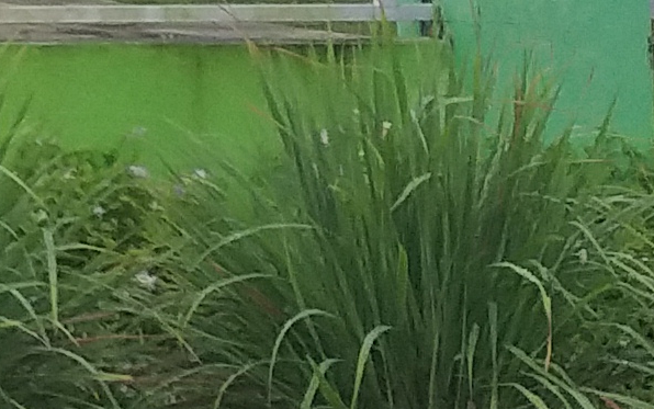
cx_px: -1701
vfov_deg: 5.9
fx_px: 3798
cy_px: -579
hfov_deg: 7.7
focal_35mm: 213
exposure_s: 1/600
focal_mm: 3.93
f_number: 1.7
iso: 40
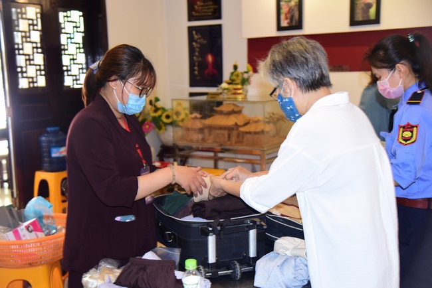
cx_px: 216
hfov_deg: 41.1
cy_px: 144
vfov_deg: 28.1
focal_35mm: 48
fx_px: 576
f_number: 4
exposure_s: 1/40
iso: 1600
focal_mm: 48
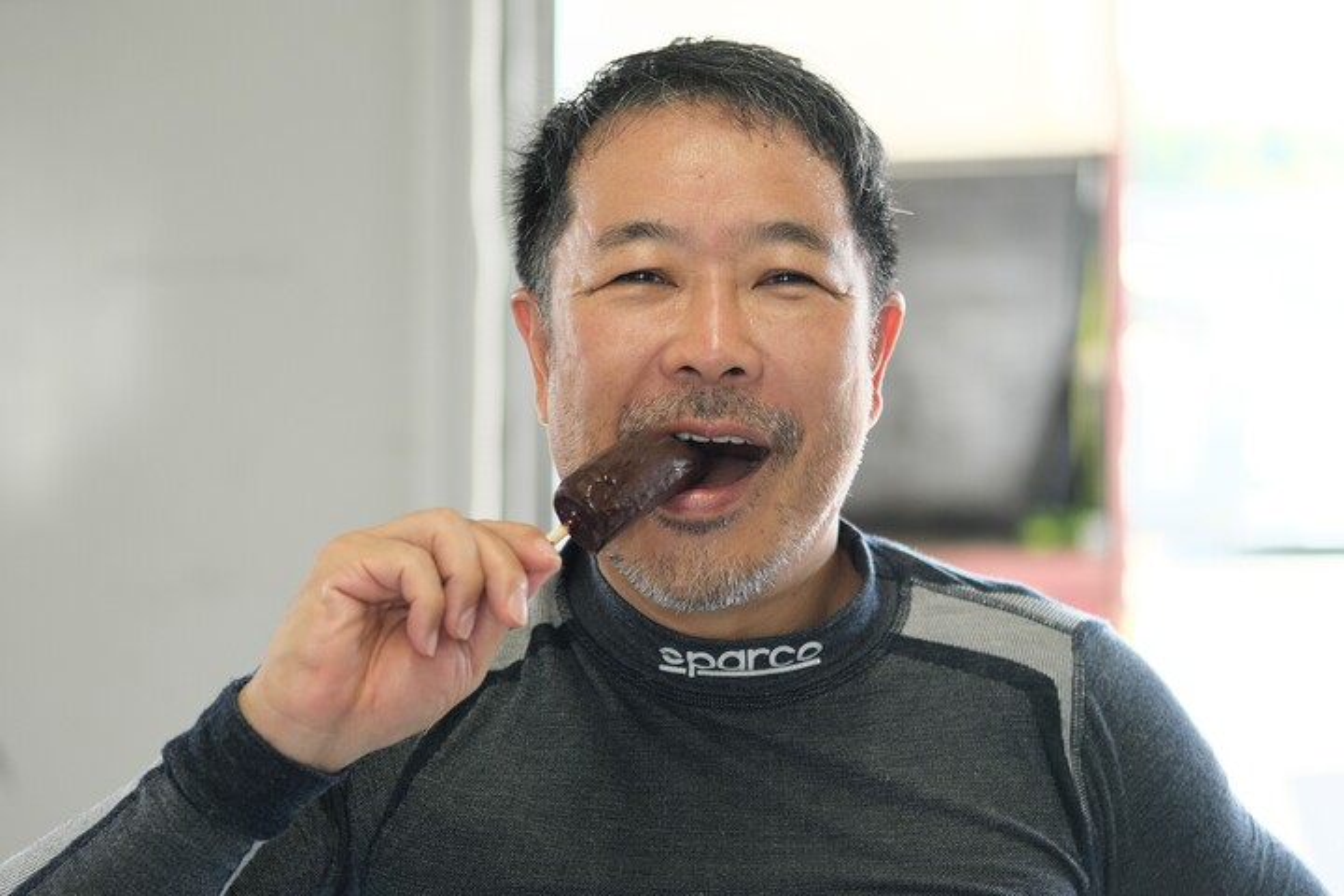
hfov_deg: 27.0
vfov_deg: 18.2
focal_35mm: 75
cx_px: 672
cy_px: 448
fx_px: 2800
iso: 320
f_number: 2
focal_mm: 50
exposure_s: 1/180
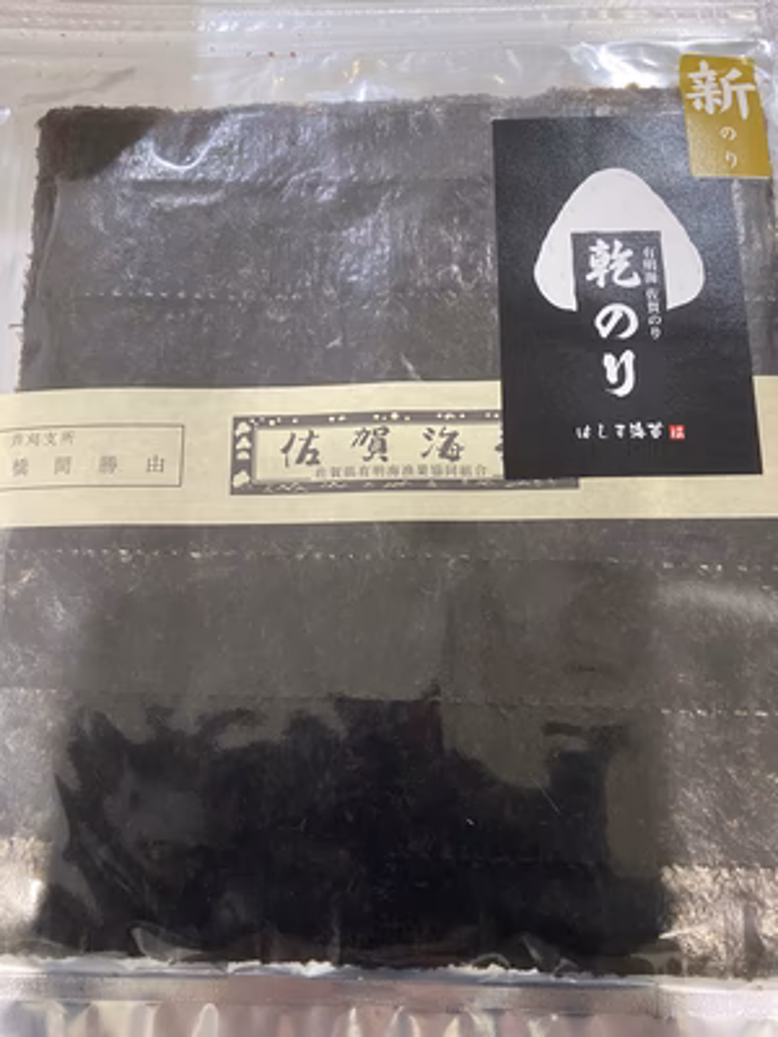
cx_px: 389
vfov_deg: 67.3
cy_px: 518
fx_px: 779
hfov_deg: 53.1
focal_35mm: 26
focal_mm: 4.25
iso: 400
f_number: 1.8
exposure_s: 1/50
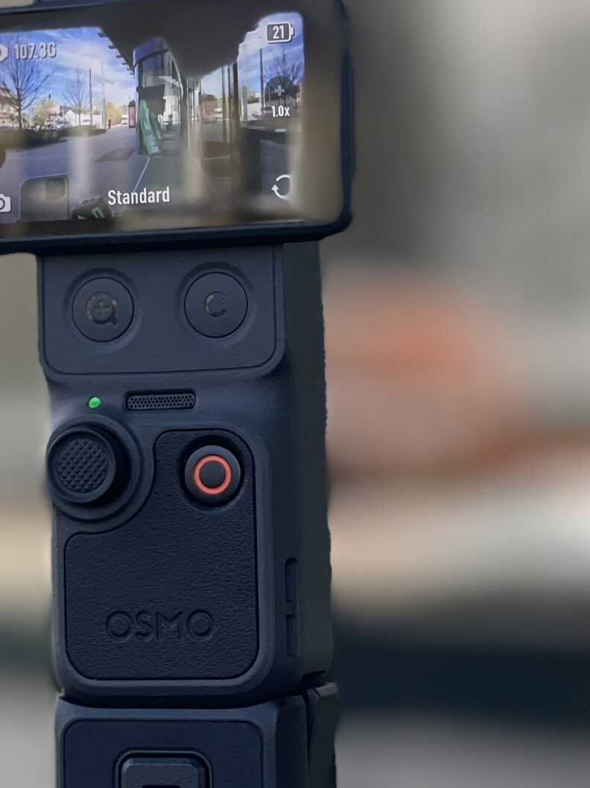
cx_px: 185
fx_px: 2865
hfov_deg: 11.7
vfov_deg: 15.6
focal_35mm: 126
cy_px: 253
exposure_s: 1/122
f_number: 2
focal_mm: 6
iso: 32
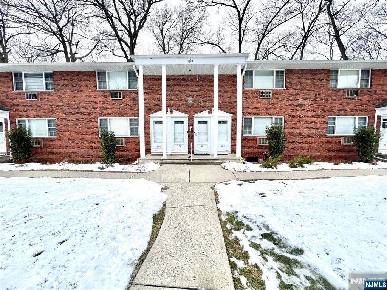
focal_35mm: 13
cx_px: 194
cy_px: 145
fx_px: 145
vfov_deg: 89.9
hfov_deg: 106.2
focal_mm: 1.57
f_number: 1.8
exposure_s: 1/633
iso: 32
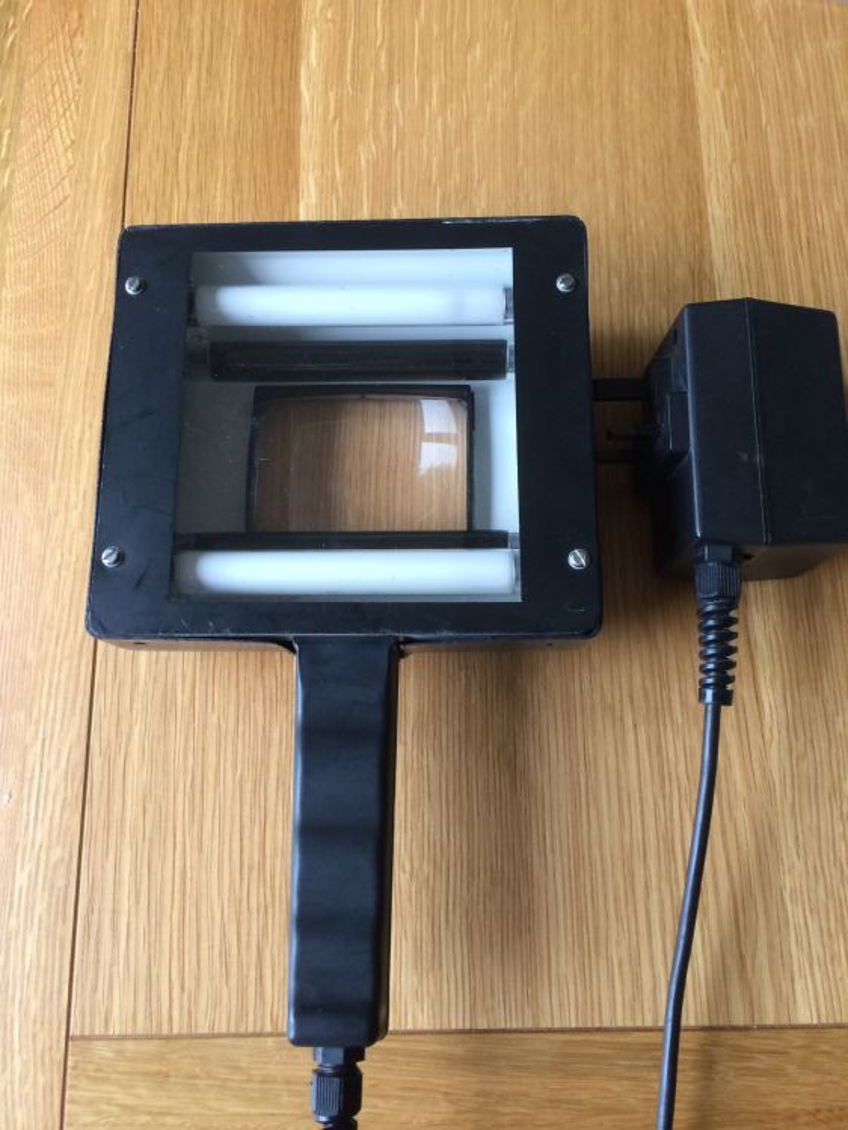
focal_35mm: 30
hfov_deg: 46.8
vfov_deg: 60.0
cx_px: 424
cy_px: 565
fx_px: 980
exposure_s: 1/30
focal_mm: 4.12
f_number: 2.2
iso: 50
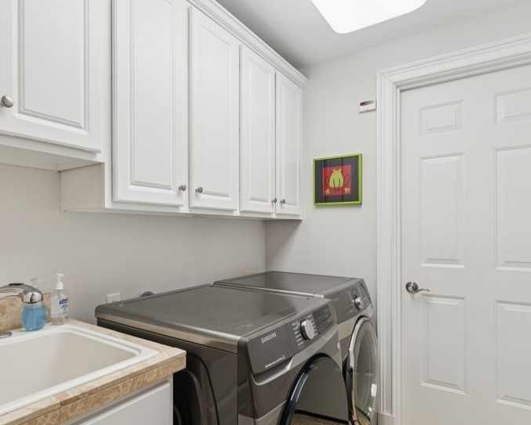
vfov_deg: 65.5
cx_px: 238
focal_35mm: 21
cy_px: 220
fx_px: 330
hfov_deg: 77.4
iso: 200
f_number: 5.6
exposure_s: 1/30
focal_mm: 14
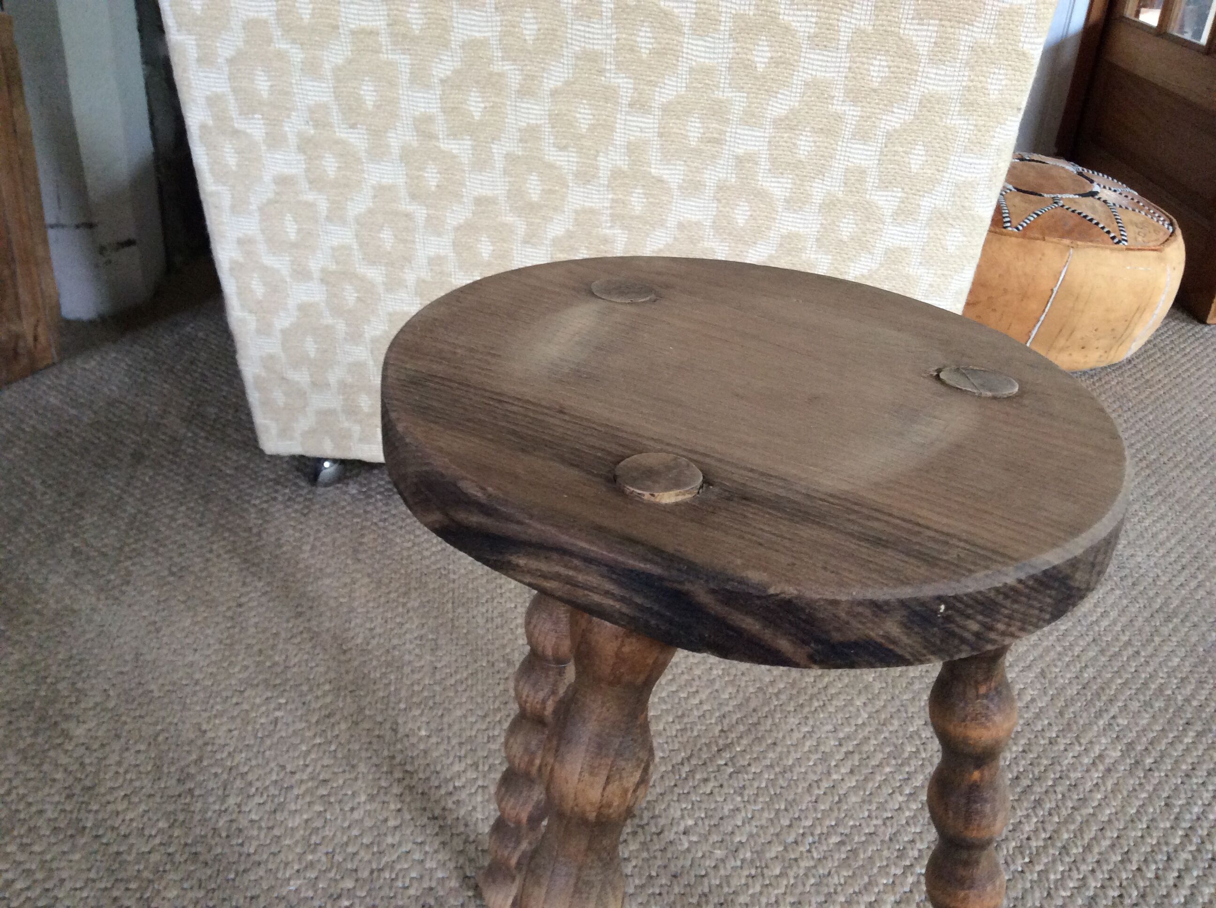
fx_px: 1122
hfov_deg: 56.9
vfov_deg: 44.1
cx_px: 608
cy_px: 454
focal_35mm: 32
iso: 125
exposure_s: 1/25
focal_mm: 3.3
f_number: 2.4
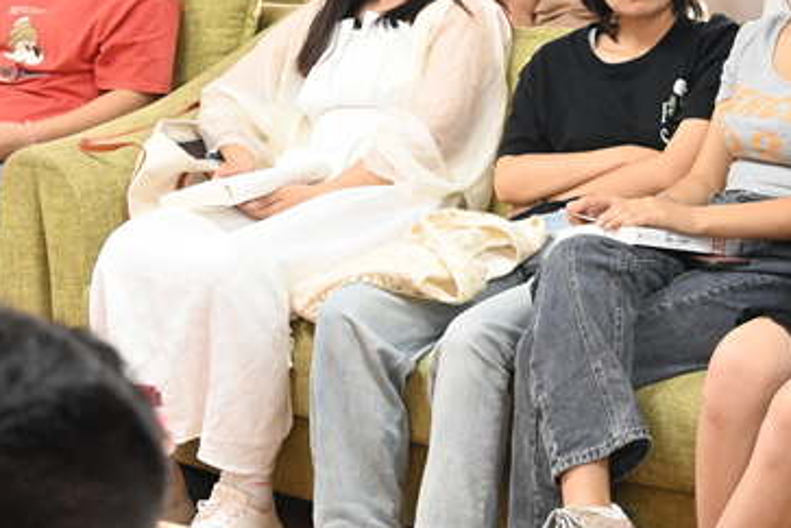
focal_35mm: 132
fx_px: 2900
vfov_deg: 10.4
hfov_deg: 15.4
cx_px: 621
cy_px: 127
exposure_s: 1/60
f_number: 6.3
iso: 5600
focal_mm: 50
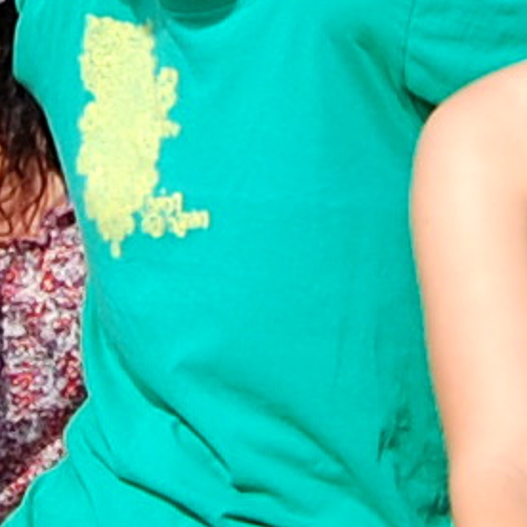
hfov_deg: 10.4
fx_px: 2859
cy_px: 19
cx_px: 559
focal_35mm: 166
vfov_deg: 10.5
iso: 200
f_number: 10
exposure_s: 1/400
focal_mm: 18
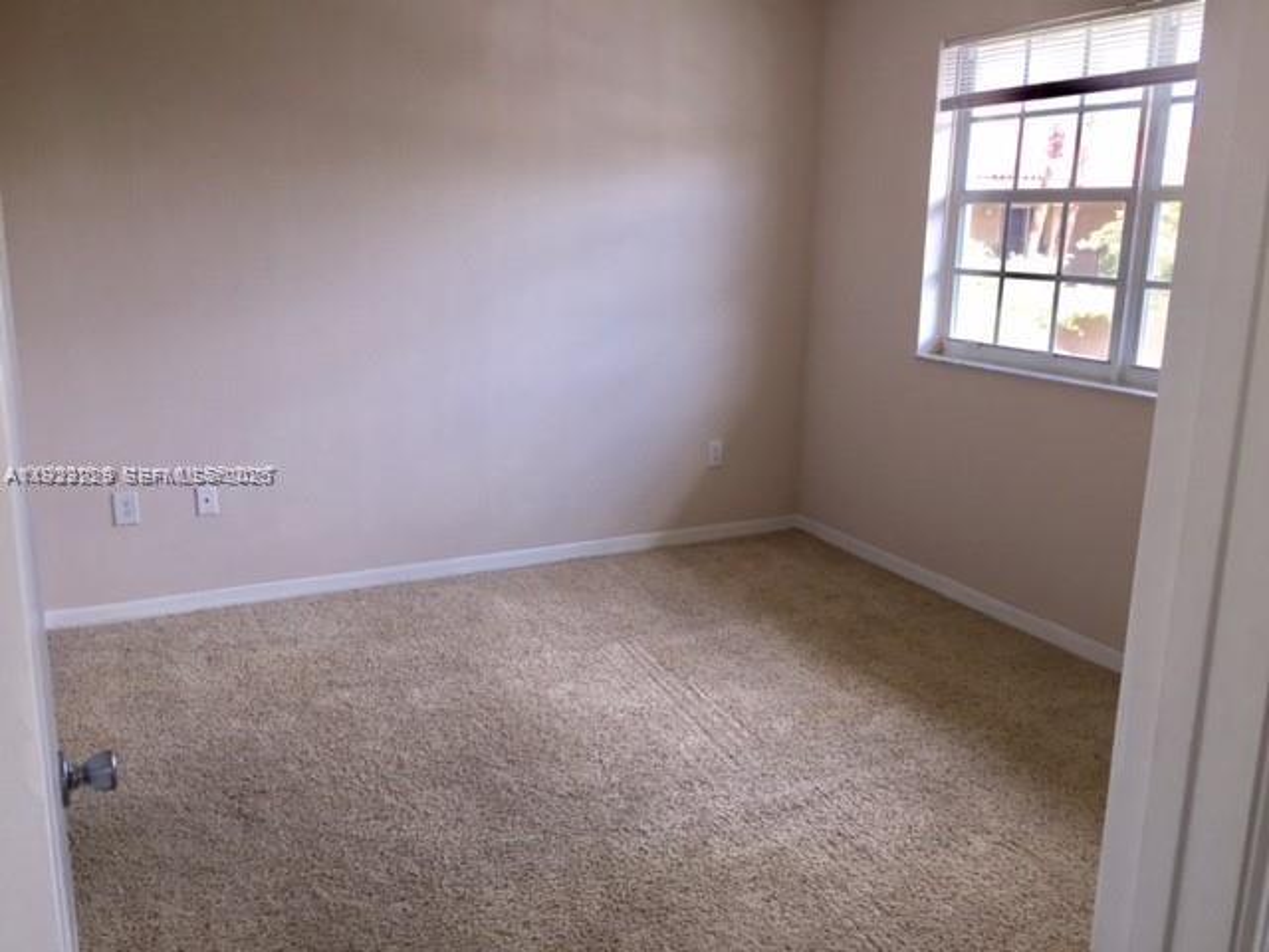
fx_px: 1063
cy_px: 476
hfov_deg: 61.7
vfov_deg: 48.2
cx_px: 634
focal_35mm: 29
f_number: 2.2
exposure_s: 1/120
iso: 50
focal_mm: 4.15
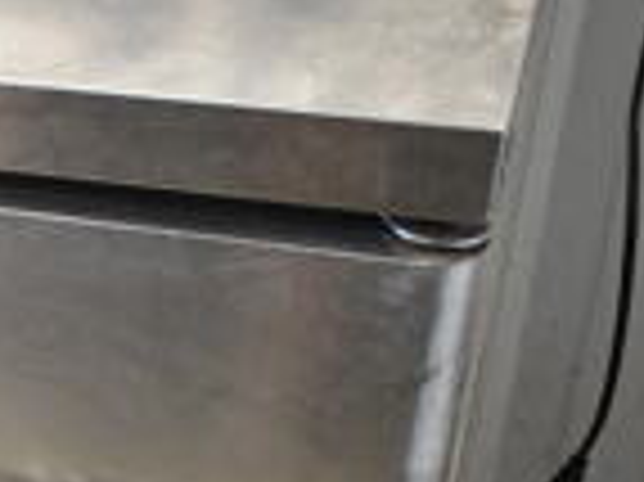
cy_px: 545
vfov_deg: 13.0
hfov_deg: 15.6
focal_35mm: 111
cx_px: -446
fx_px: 2063
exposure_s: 1/30
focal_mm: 18
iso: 1100
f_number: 3.5
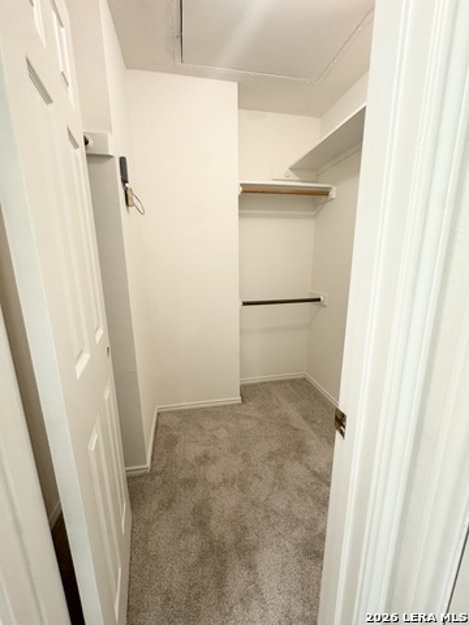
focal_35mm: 14
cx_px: 234
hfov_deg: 85.7
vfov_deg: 102.1
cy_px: 312
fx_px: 253
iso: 200
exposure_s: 1/60
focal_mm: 2.22
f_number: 2.2
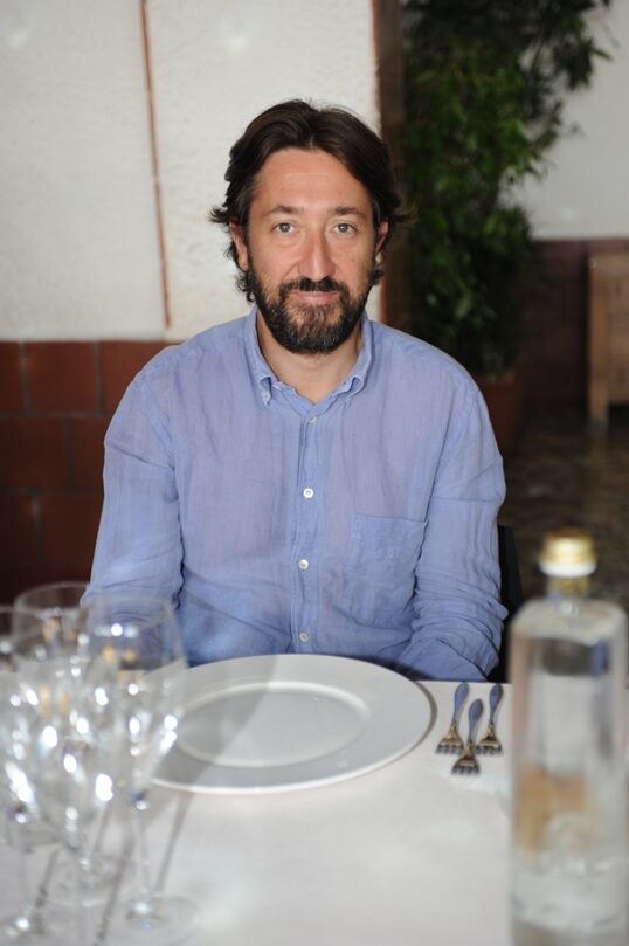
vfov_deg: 38.2
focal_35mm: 52
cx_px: 314
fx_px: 1365
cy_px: 473
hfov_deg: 25.9
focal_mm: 52
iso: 800
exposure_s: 1/100
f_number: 3.2
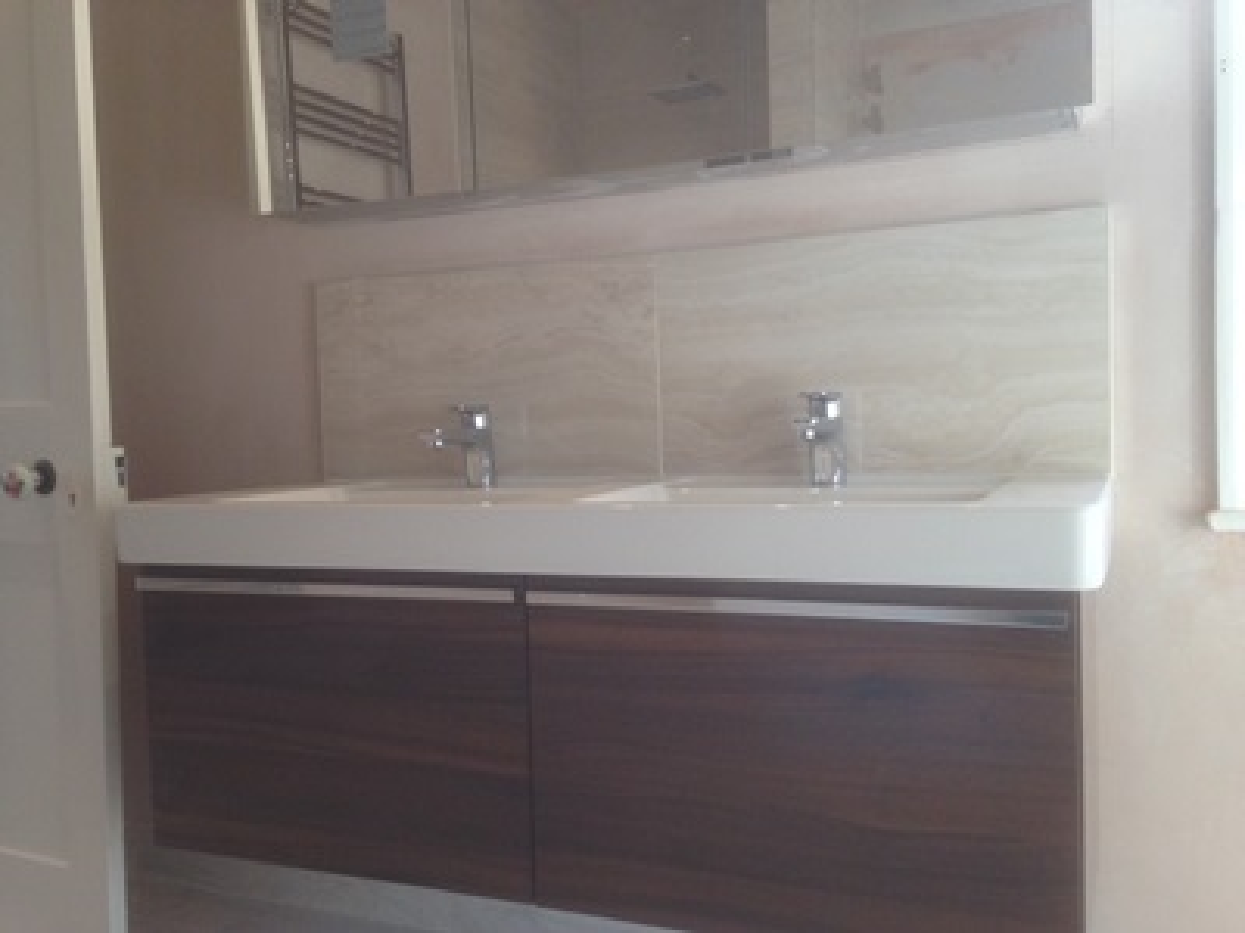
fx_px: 1187
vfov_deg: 42.9
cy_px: 466
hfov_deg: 55.4
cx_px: 622
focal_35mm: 33
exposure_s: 1/120
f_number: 2.4
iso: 80
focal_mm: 4.12
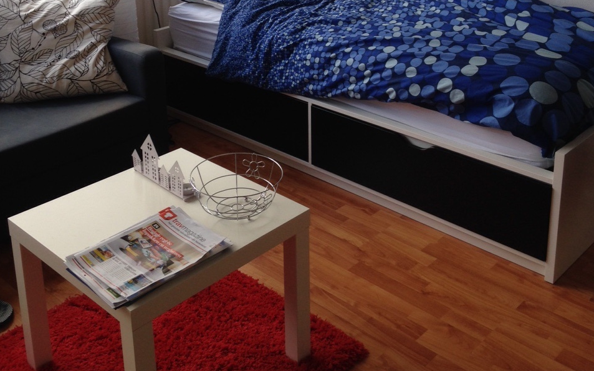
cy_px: 35
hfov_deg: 42.7
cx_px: 297
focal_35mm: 47
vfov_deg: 26.5
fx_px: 761
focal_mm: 4.12
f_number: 2.4
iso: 50
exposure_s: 1/120
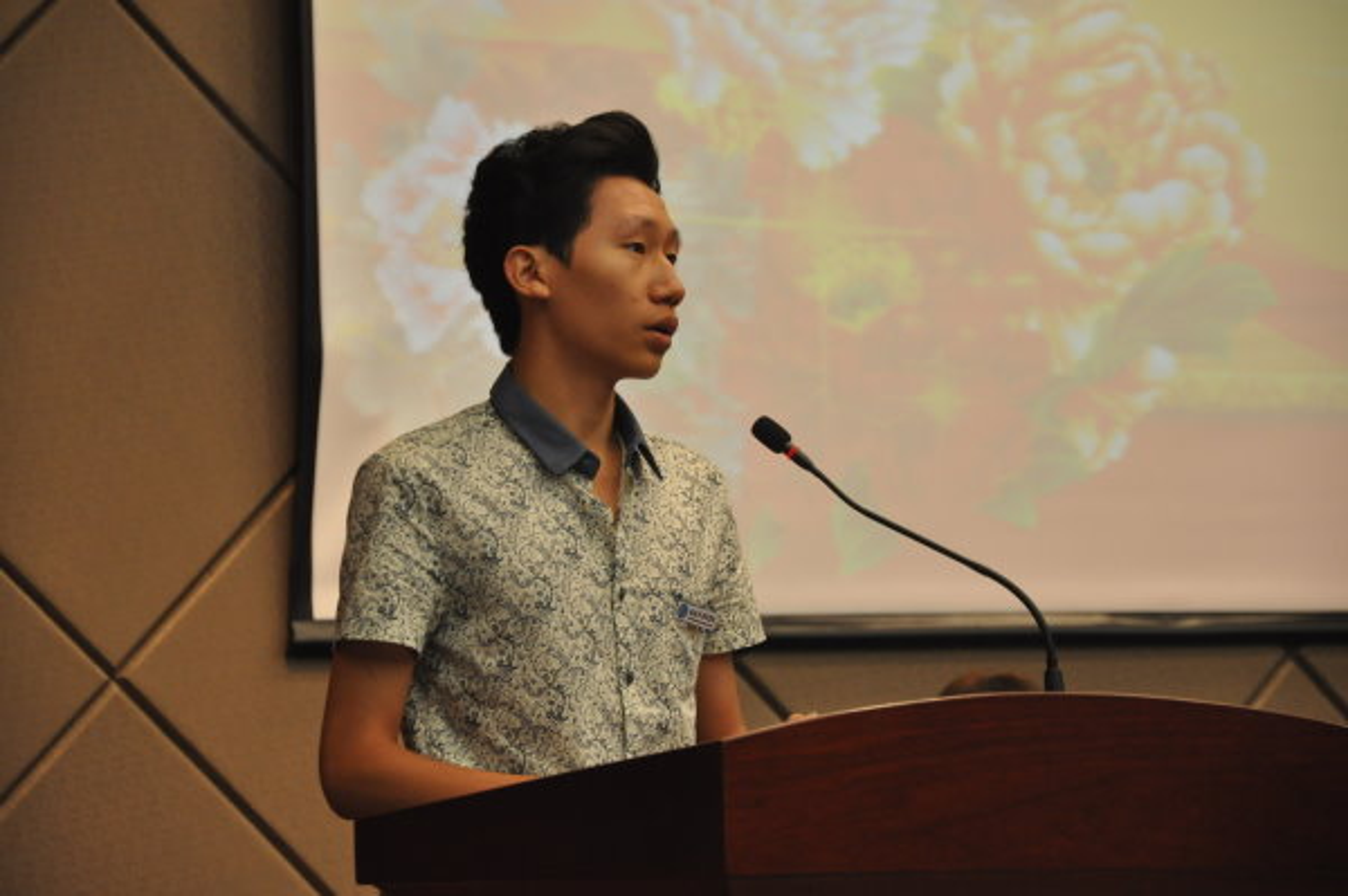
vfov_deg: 9.3
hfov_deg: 14.0
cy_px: 448
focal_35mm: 147
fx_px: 5500
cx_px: 674
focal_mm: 98
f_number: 5.6
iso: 1250
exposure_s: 1/80
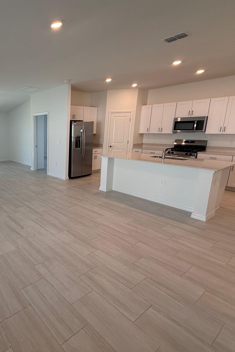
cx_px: 31
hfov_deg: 55.2
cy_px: 172
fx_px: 196
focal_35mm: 20
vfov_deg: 84.0
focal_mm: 2.22
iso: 100
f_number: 2.2
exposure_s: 1/120
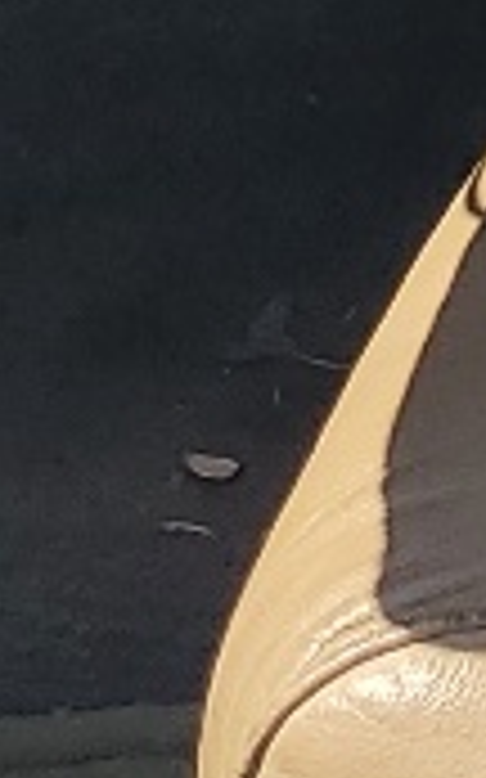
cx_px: 1503
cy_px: -1142
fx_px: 5408
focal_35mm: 255
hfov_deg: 4.9
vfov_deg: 7.6
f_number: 1.5
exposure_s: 1/1429
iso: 50
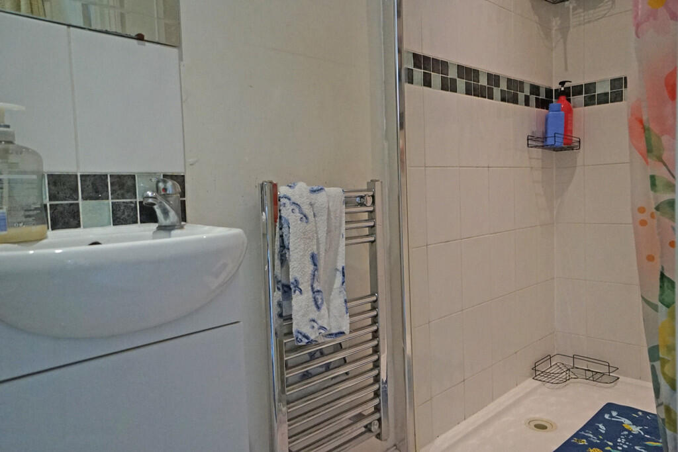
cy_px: 226
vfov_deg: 47.9
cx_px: 339
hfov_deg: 67.4
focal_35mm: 27
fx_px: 509
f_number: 4
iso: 2500
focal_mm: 18
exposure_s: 1/160
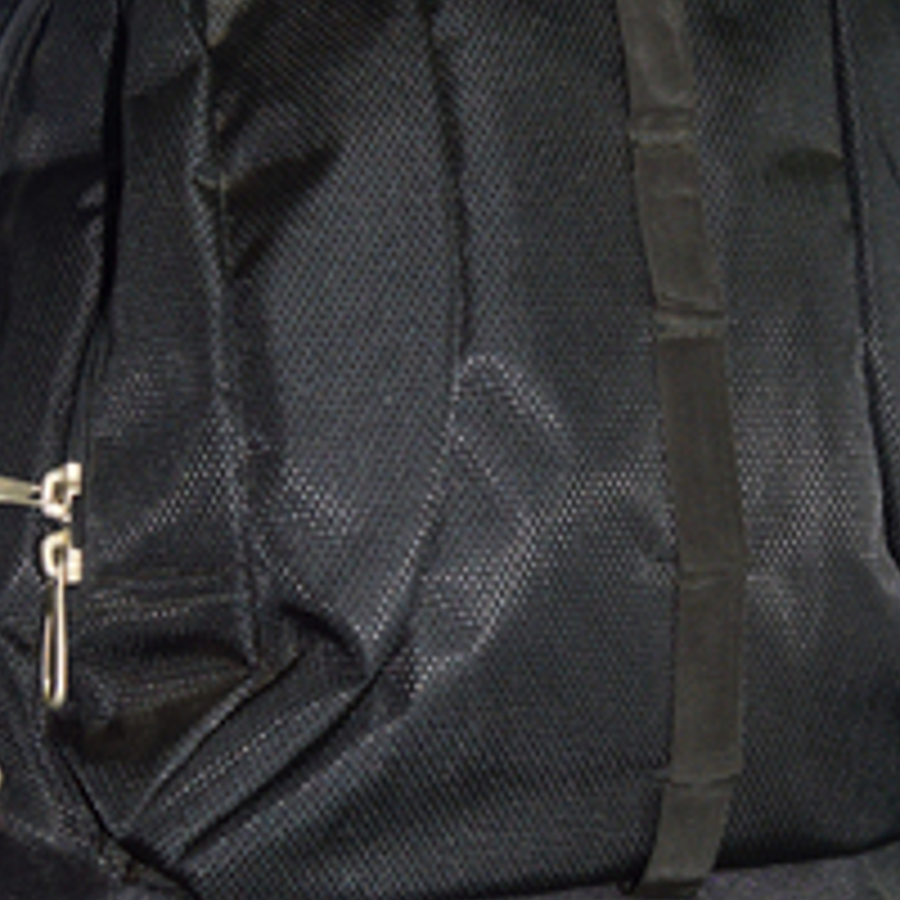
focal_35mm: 67
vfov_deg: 25.7
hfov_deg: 25.7
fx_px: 1973
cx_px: 488
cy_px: 513
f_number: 3.8
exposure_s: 1/60
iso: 640
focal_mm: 21
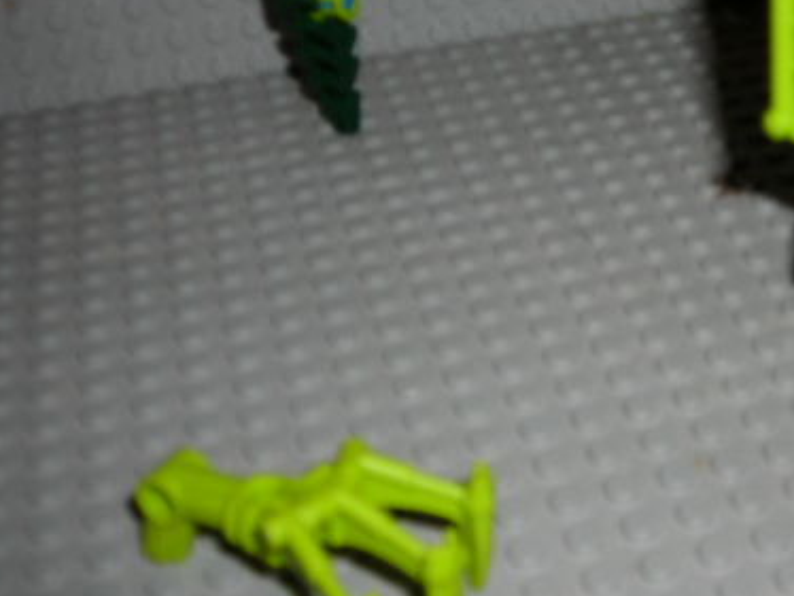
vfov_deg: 22.4
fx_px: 1492
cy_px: 161
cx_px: 626
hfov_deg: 29.2
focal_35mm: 65
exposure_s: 1/60.1
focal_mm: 6.3
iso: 50
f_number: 3.2
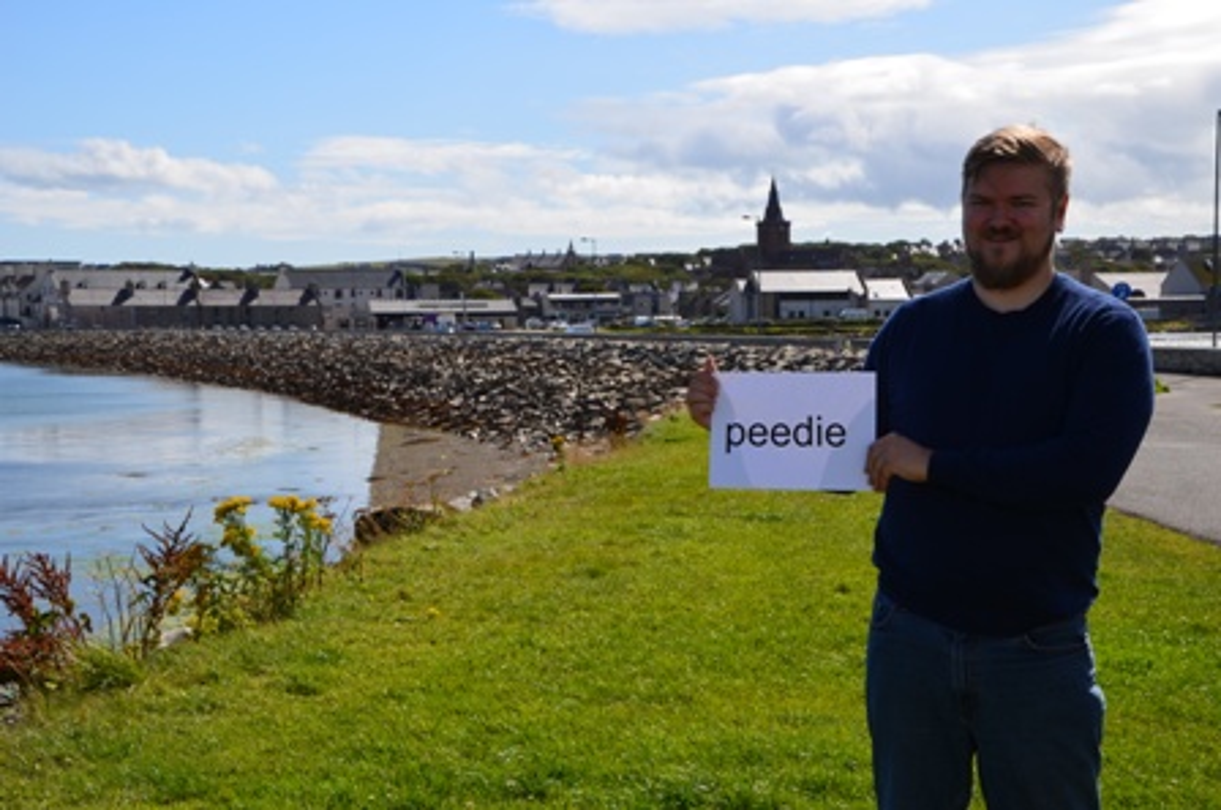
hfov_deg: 33.5
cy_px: 405
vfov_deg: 22.5
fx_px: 2031
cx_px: 610
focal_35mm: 60
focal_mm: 40
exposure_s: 1/160
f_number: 11
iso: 100
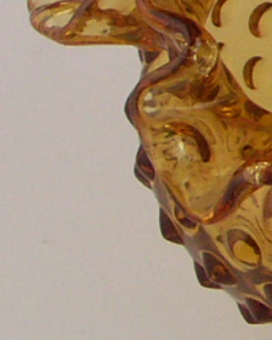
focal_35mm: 290
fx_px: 2918
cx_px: 970
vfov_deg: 6.6
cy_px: -128
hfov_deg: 4.9
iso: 100
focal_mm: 10.26
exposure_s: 1/80
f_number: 3.2
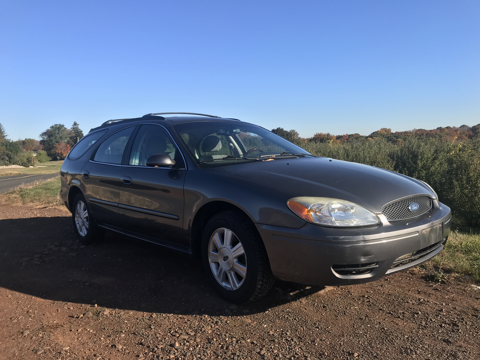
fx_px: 388
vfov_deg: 49.7
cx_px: 240
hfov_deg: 63.4
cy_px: 180
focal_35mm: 28
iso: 20
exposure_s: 1/1570
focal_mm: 3.99
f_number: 1.8
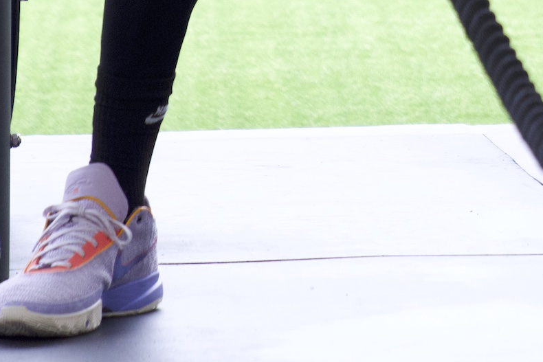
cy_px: -448
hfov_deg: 6.4
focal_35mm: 319
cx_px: 883
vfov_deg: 4.2
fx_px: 4812
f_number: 3.5
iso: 800
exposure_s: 1/1000
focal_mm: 63
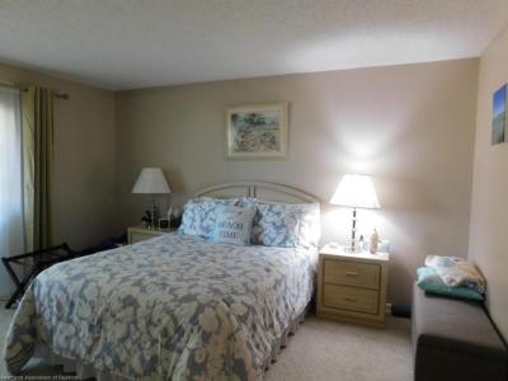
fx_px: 338
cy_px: 190
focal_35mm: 23
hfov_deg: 73.9
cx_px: 254
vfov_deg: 58.9
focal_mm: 4
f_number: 3
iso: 400
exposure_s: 1/20
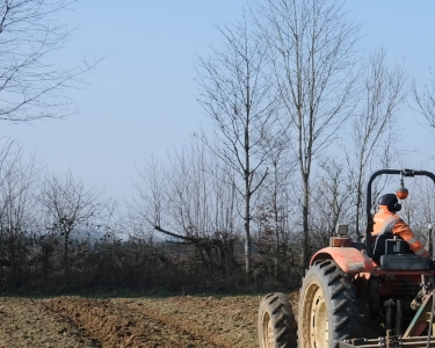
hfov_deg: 19.9
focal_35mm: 81
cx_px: 679
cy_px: 340
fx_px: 1043
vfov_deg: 18.5
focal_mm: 18
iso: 320
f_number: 8
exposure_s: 1/420
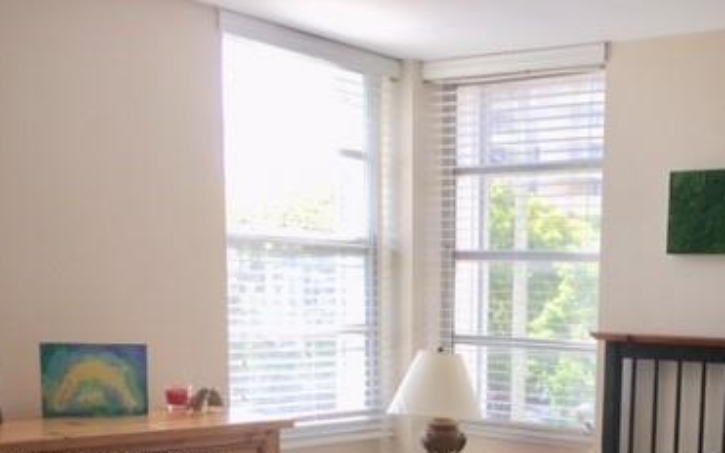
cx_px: 580
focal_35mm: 53
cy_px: 465
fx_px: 1047
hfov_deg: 36.9
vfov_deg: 23.3
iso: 32
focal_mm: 4.15
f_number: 2.2
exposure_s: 1/120
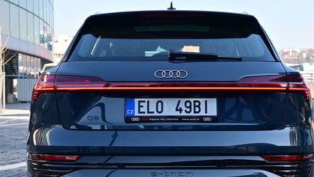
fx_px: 524
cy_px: 120
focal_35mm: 63
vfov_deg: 19.0
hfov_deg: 33.3
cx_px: 168
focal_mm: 30
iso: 100
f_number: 6.3
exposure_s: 1/160
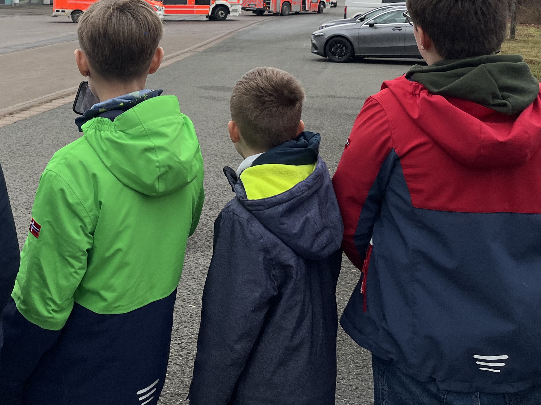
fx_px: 828
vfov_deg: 26.1
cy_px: 2
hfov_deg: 35.3
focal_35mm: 53
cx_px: 131
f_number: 1.6
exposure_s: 1/858
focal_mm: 5.1
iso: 50
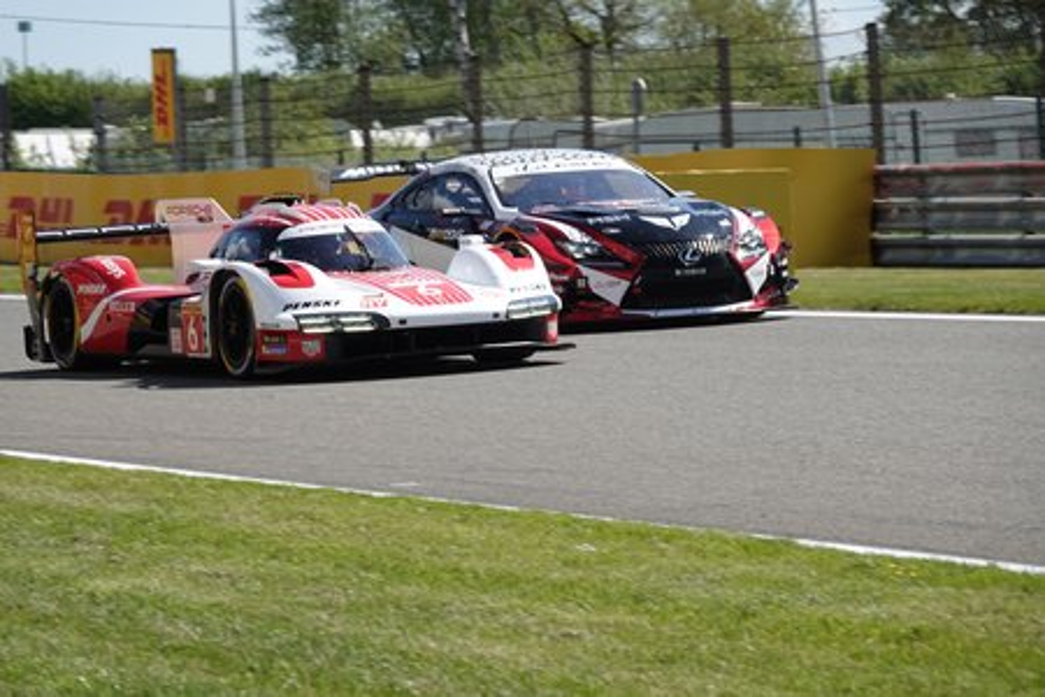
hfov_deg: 11.2
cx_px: 522
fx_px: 5341
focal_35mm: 184
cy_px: 348
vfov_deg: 7.5
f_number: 4
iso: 100
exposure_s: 1/800
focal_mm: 67.46
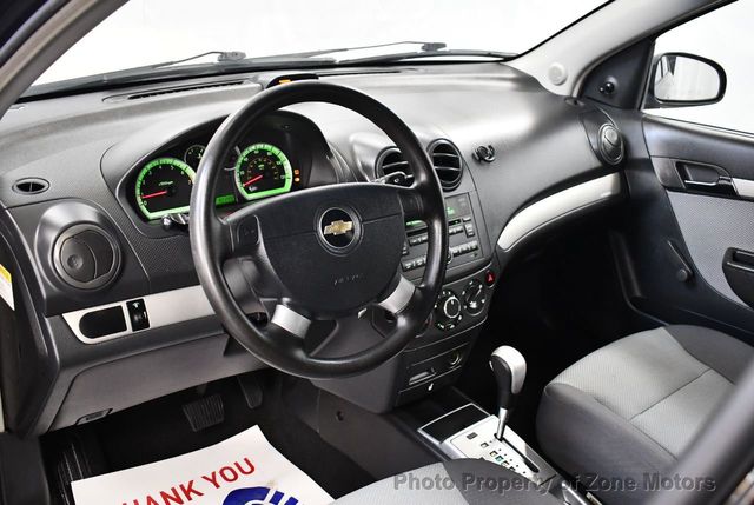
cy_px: 252
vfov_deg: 37.0
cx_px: 377
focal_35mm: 36
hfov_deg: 53.1
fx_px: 755
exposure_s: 1/125
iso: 3200
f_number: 3.5
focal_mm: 18
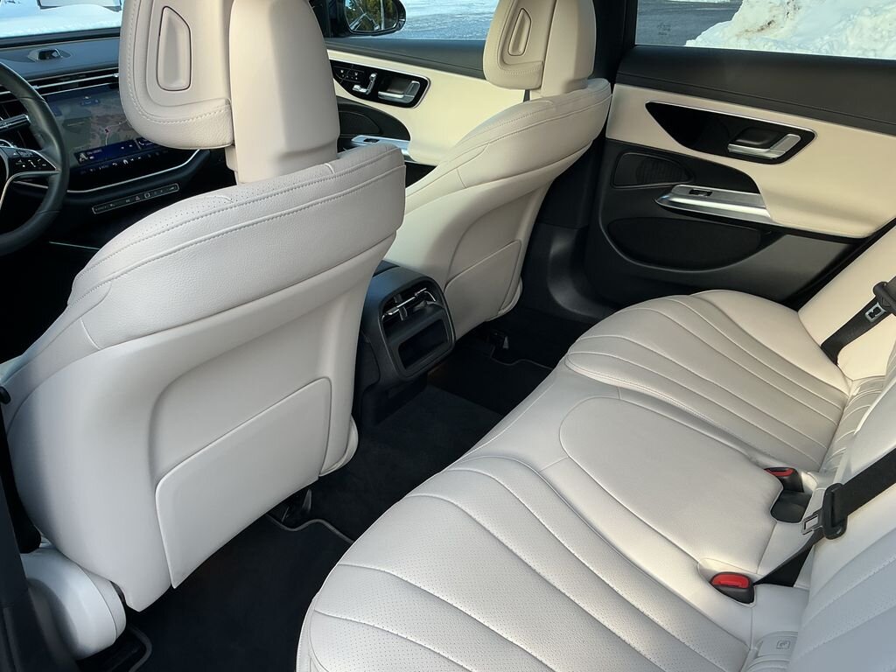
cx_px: 448
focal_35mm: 29
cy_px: 336
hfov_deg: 61.7
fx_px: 751
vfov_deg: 48.2
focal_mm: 3
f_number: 1.8
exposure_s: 1/120
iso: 32
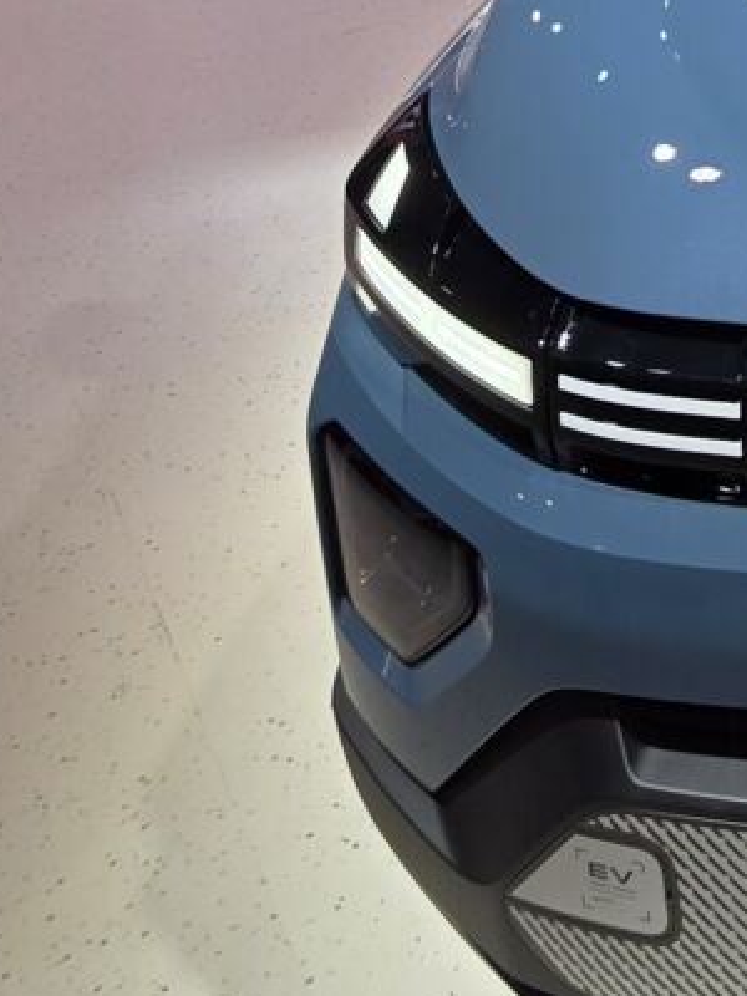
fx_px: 1496
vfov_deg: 30.1
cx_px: 1198
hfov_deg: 21.9
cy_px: -264
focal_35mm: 52
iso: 64
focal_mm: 2.2
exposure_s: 1/120
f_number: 1.9
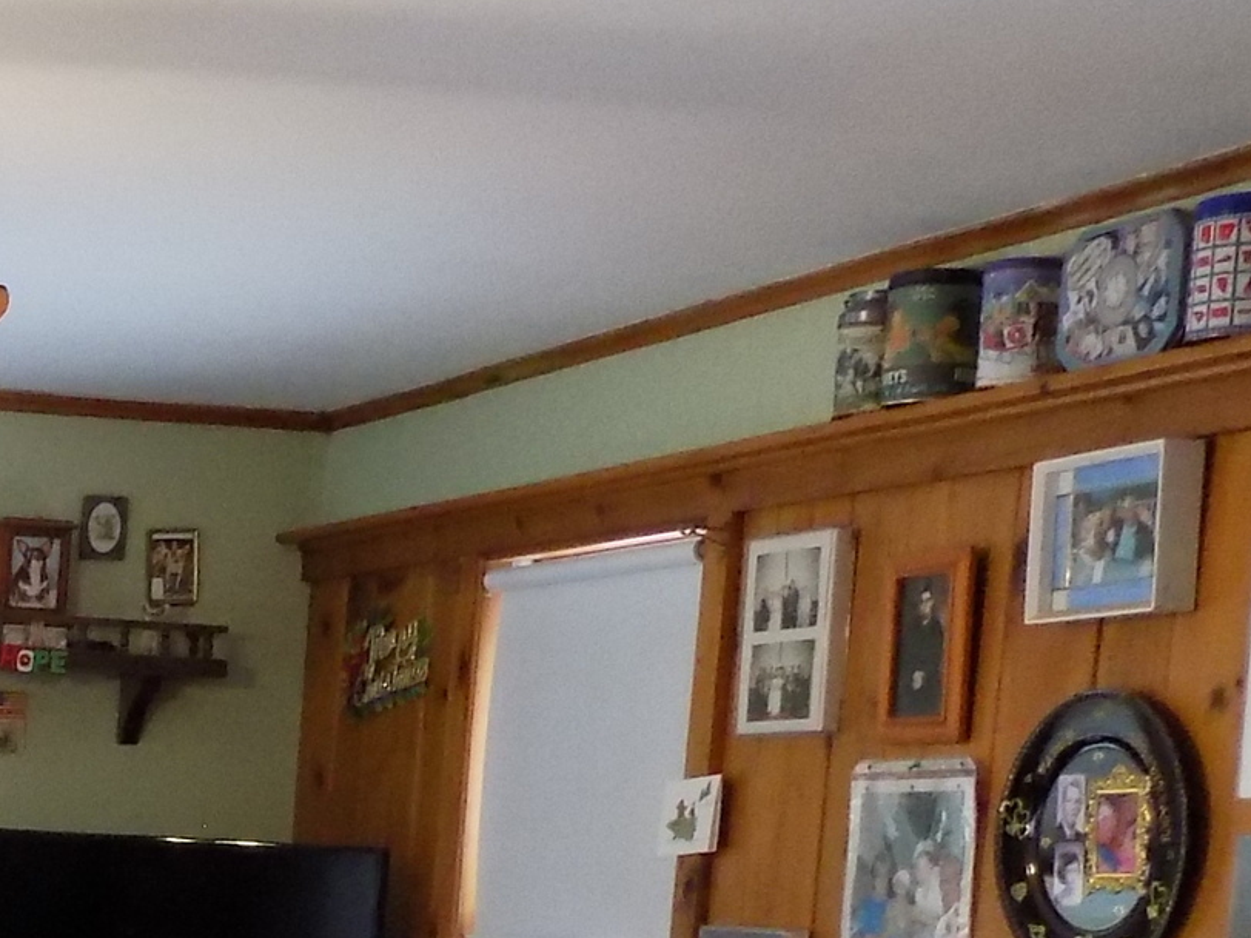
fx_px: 3144
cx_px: -481
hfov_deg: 20.2
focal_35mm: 87
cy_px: 1337
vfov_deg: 15.8
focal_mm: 4
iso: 360
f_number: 3.1
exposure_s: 1/30
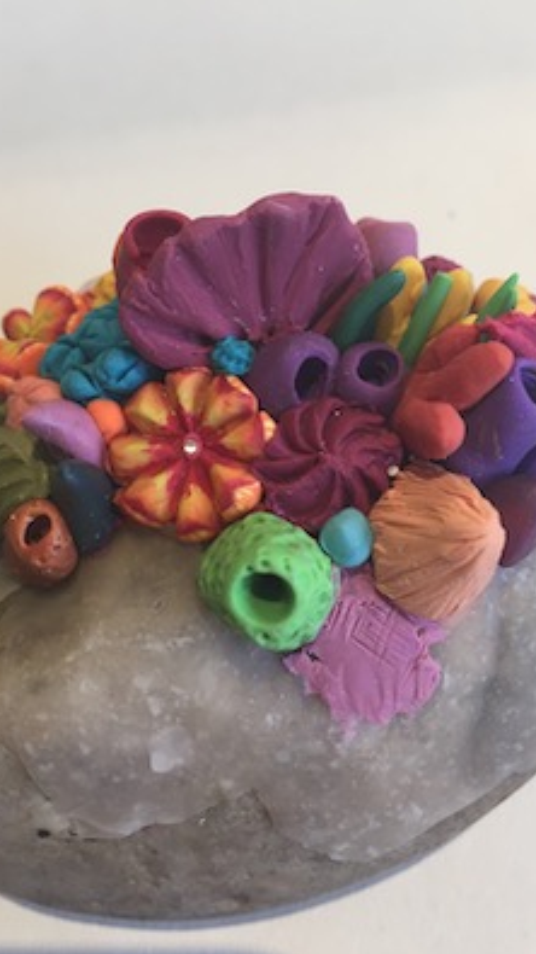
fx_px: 809
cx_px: 307
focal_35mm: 32
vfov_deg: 61.0
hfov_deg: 36.6
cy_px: 478
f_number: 2.2
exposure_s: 1/30
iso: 32
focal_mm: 4.15
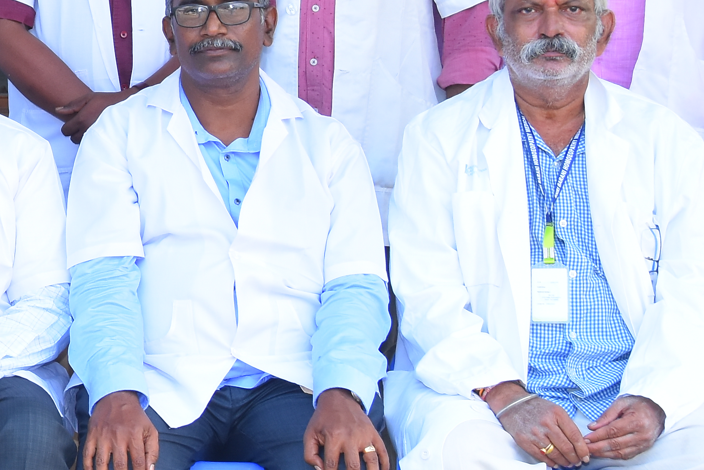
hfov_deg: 12.7
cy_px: 134
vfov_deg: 8.7
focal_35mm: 157
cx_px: -205
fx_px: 3070
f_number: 8
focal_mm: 32
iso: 400
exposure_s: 1/125
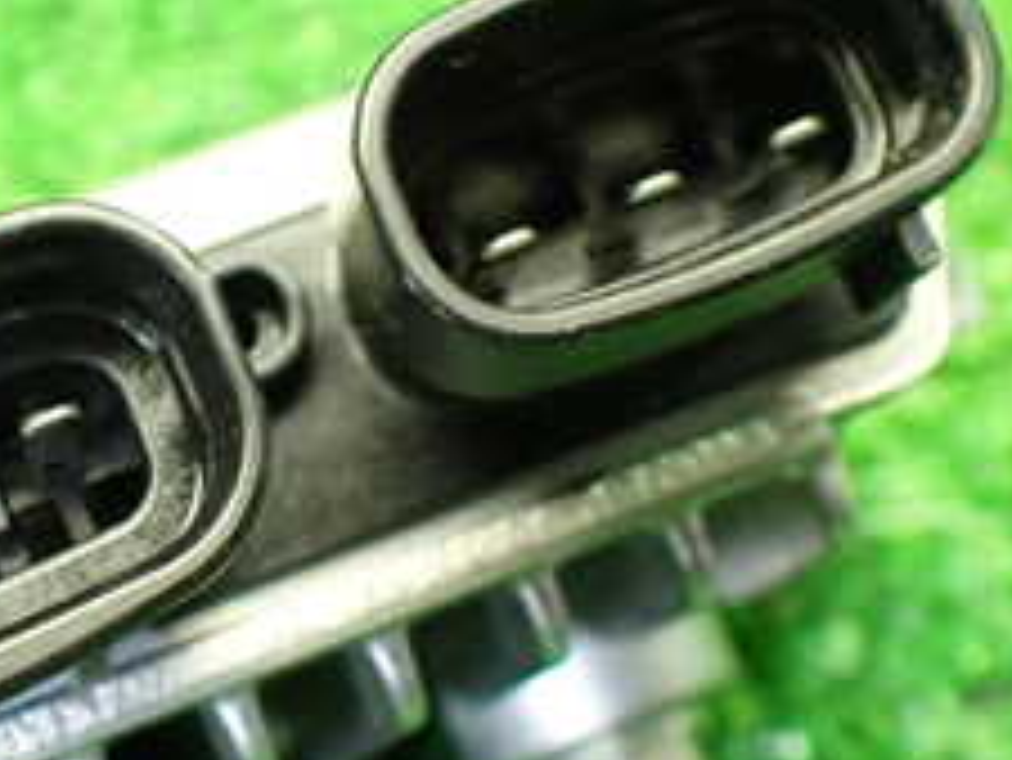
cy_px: 396
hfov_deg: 23.9
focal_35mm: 80
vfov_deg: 18.4
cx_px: 139
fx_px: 2340
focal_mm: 5.4
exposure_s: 1/60
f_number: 2.3
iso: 800
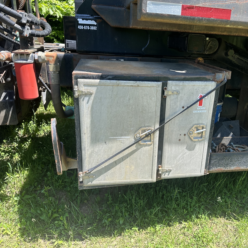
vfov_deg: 55.6
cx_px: 161
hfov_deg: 54.7
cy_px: 123
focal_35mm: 29
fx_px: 235
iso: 80
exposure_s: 1/803
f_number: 1.78
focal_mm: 6.86
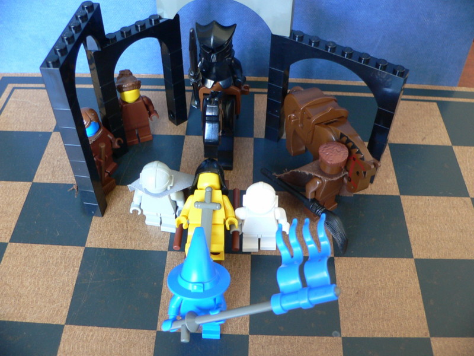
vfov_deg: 40.7
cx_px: 237
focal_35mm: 35
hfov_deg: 52.6
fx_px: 479
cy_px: 178
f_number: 2.8
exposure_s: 1/4
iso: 100
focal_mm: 4.6
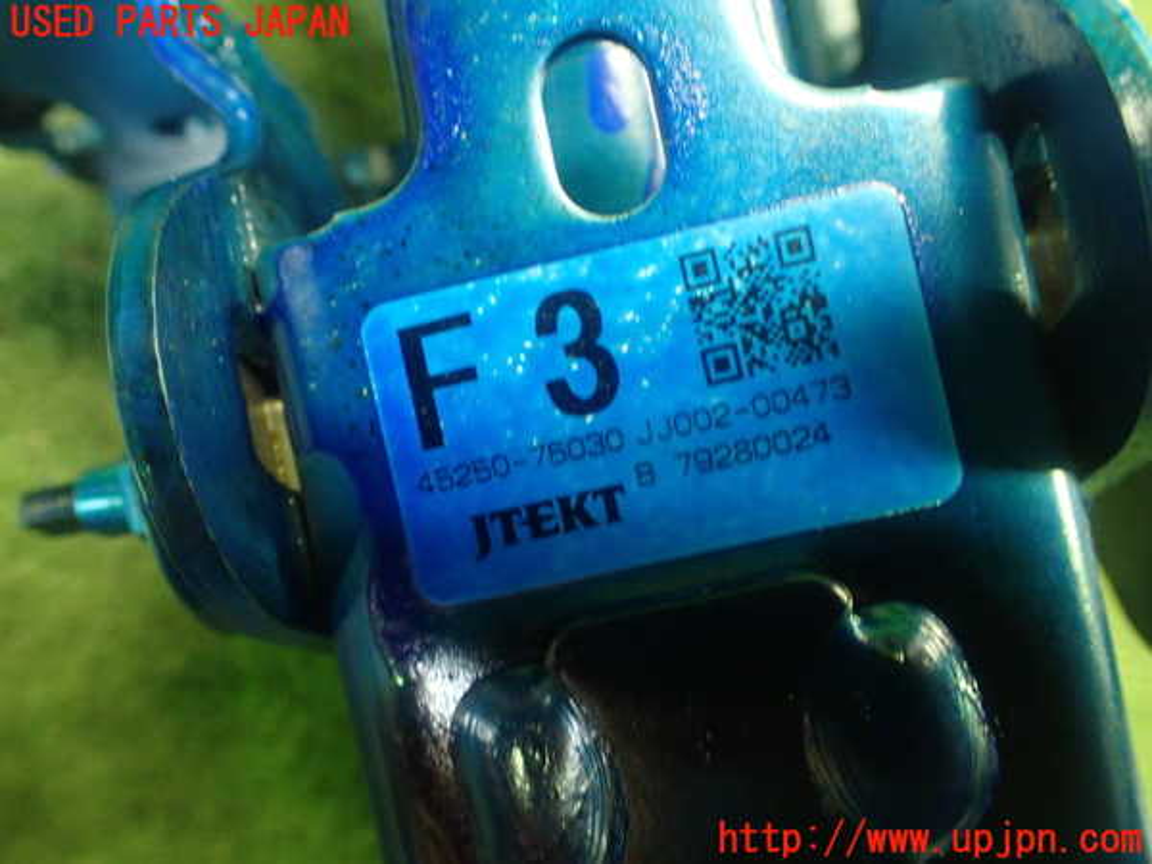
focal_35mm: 30
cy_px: 432
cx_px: 576
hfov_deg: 60.0
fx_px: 998
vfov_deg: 46.8
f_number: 2.3
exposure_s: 1/30
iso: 800
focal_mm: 5.4
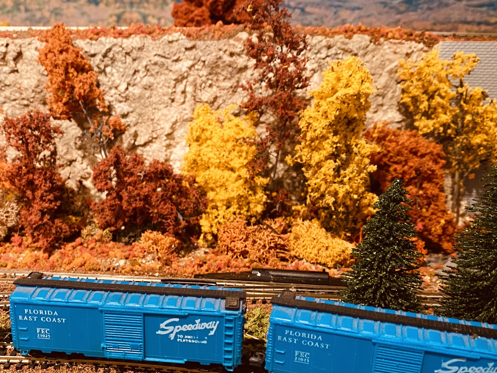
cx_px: 192
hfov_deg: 48.6
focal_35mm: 38
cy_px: 249
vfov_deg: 37.3
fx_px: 546
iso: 500
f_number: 1.8
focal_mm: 4.25
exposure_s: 1/40
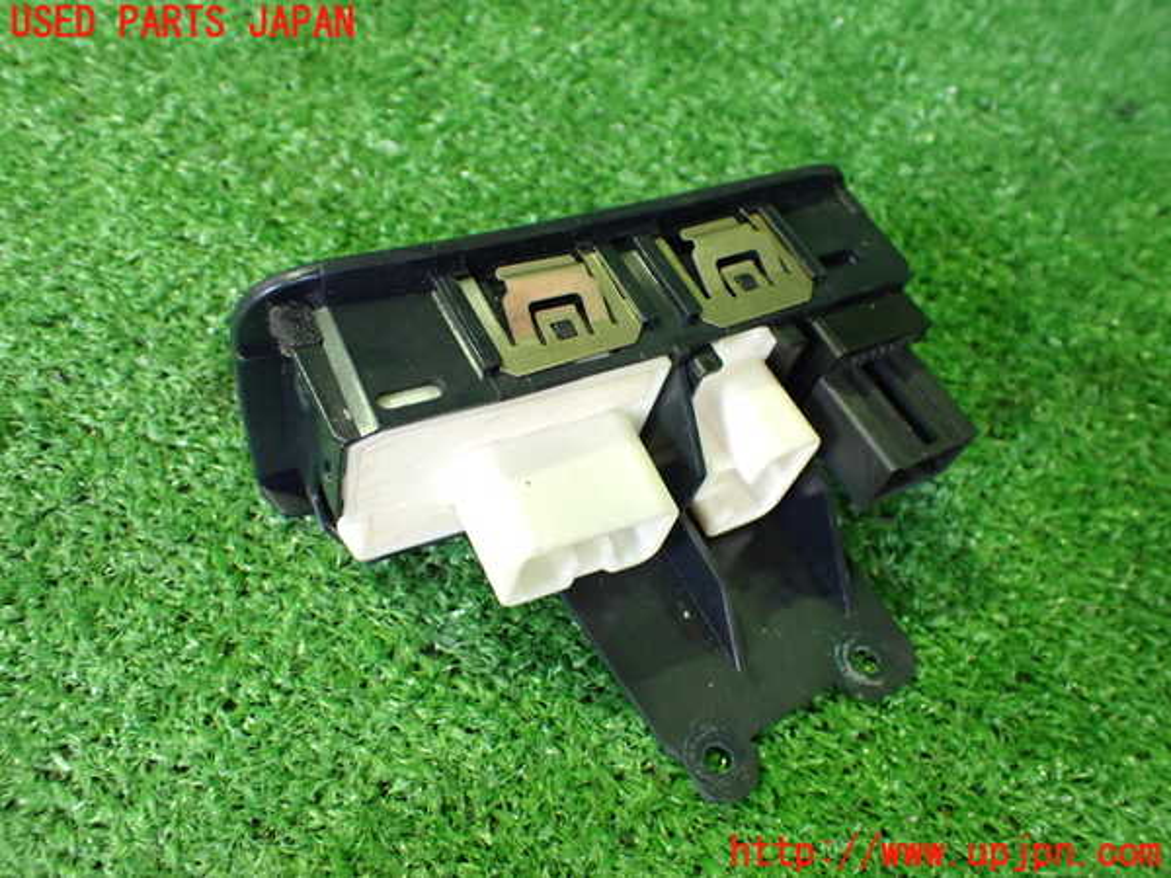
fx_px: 1015
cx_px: 586
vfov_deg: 46.8
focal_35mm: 30
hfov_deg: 60.0
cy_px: 439
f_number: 2.3
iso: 1000
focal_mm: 5.4
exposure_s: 1/30
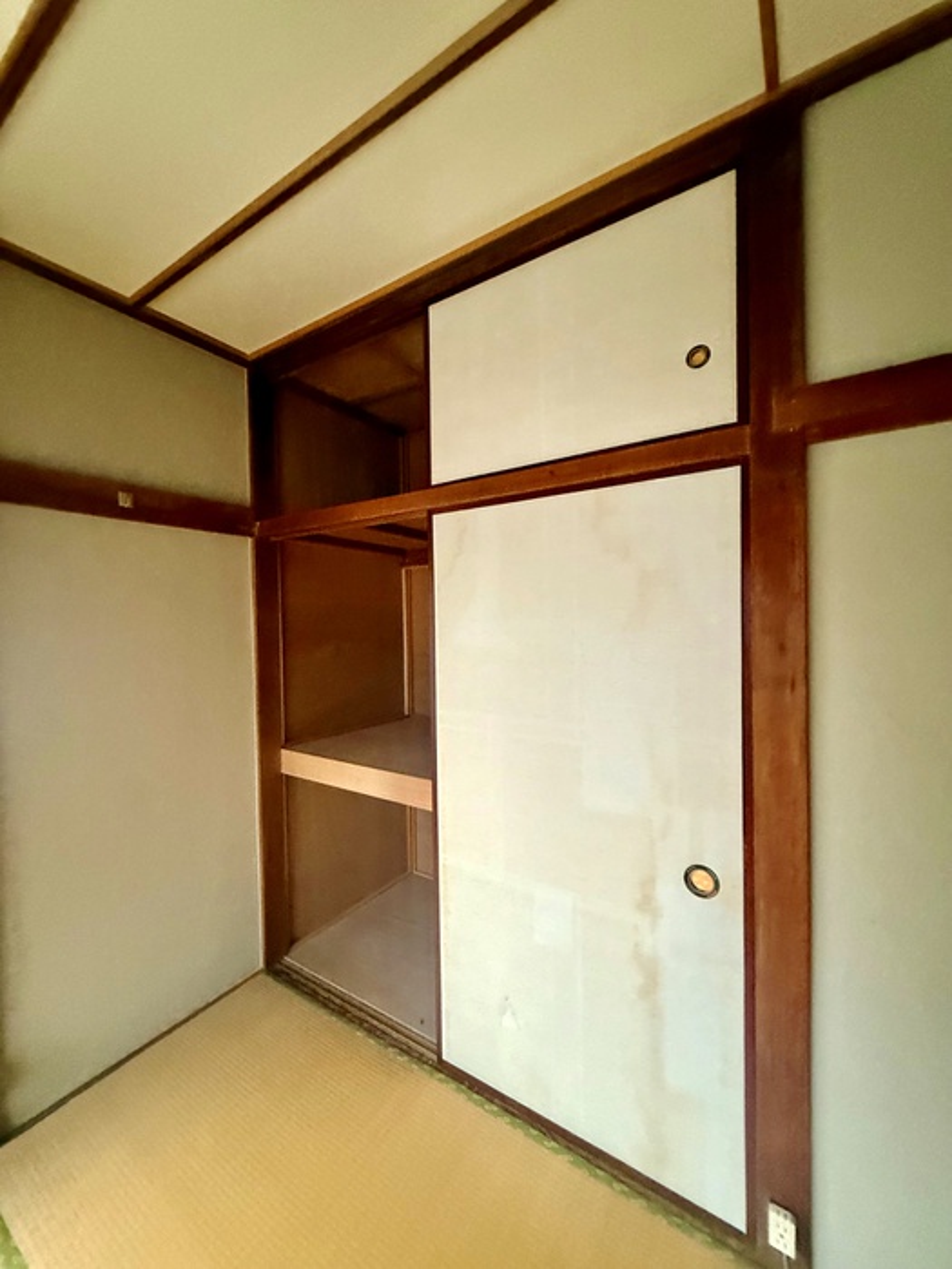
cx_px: 476
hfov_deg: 85.7
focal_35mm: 14
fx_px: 513
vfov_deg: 102.1
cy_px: 634
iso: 800
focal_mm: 2.22
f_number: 2.2
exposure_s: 1/60
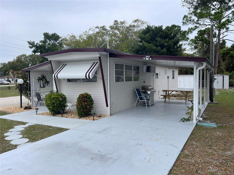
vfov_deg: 54.9
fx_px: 169
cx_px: 117
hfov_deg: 69.4
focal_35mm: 25
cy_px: 88
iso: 32
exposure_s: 1/978
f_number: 1.6
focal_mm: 5.1
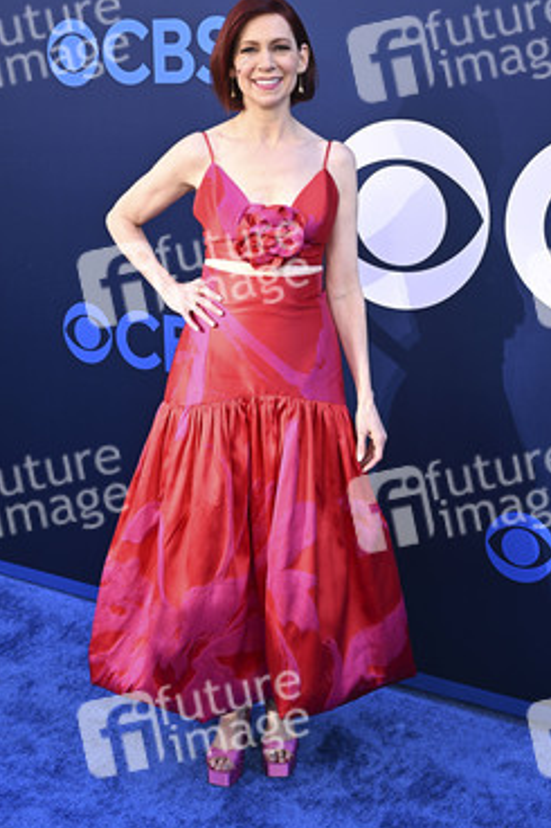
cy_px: 387
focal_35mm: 50
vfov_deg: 39.6
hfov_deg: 27.0
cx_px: 259
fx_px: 1149
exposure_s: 1/200
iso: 400
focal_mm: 46
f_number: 5.6
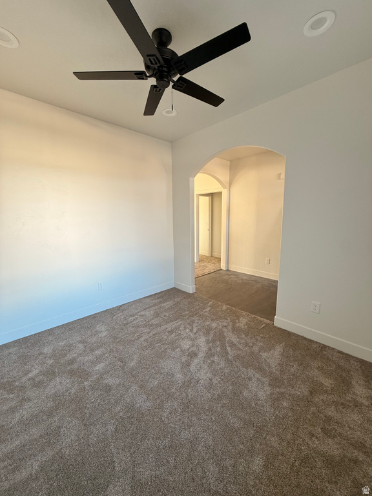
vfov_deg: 102.1
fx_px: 201
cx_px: 186
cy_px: 248
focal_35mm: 14
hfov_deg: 85.7
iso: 125
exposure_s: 1/99
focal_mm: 2.22
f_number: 2.2
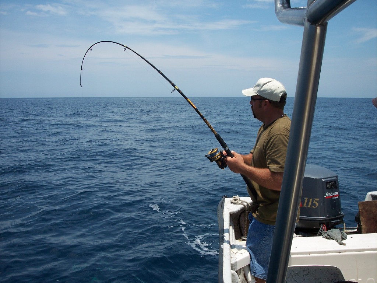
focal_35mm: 39
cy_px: 142
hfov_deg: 47.9
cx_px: 188
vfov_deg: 36.8
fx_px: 425
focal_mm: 8
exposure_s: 1/750
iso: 100
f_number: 5.6
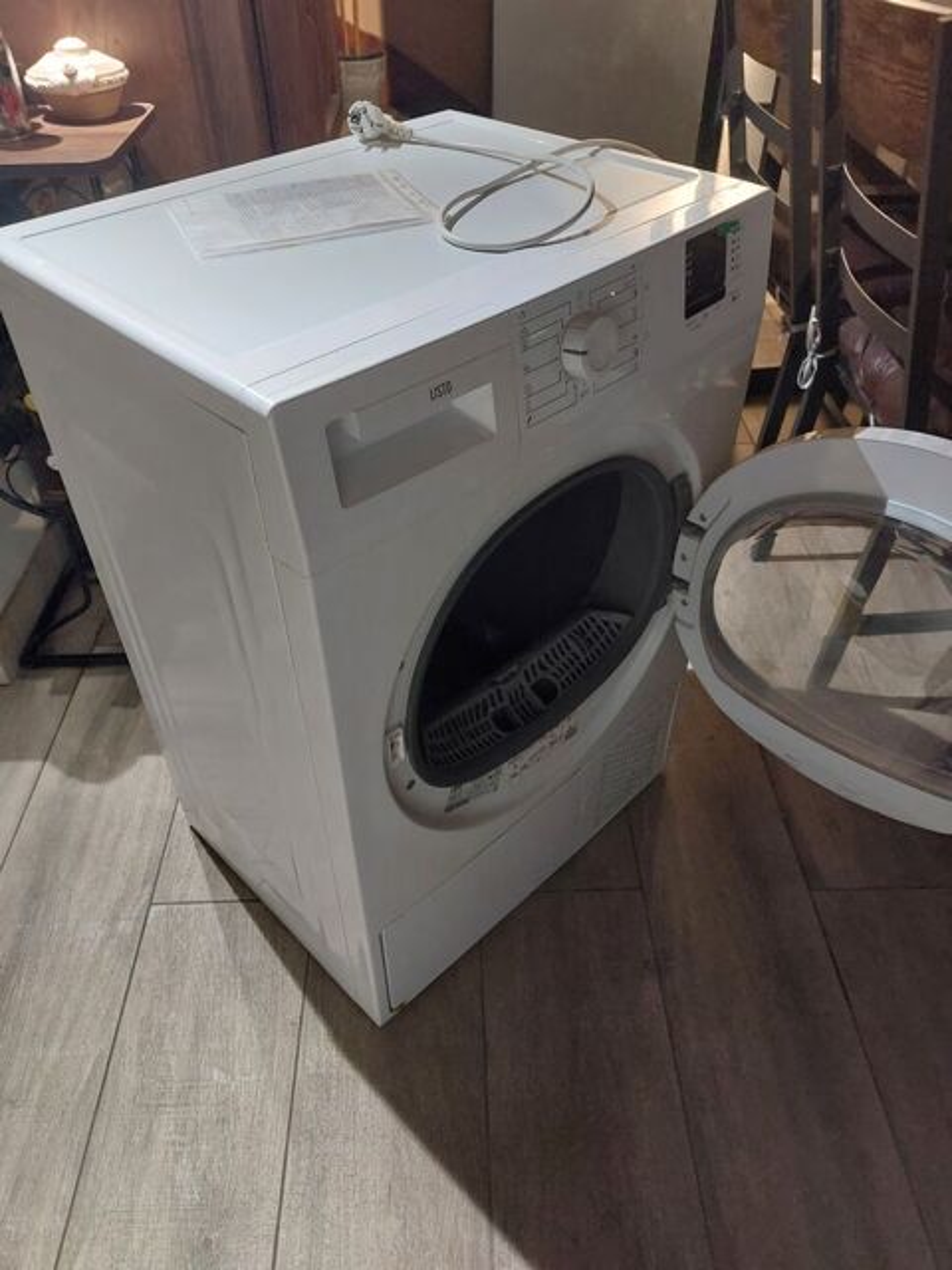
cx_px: 476
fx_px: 917
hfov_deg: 54.9
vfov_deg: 69.4
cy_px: 635
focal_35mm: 25
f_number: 1.8
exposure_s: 1/25
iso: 400
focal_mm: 5.23
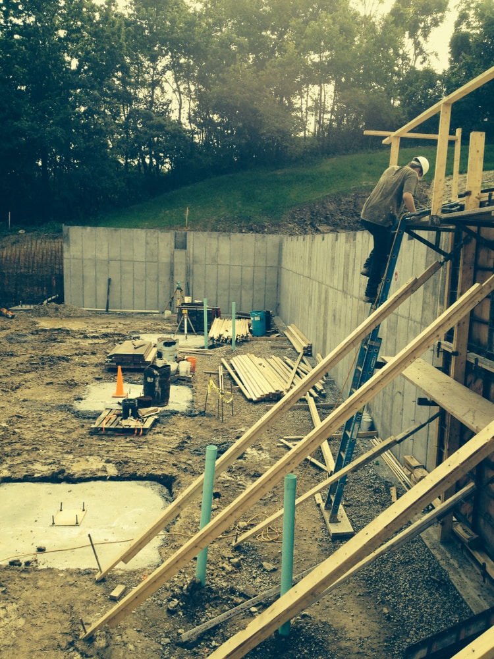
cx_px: 247
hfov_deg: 40.7
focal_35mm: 35
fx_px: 666
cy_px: 330
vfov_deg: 52.6
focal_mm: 4.28
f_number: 2.4
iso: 50
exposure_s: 1/1004
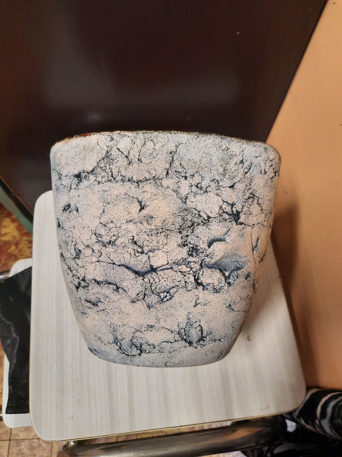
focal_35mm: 25
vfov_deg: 69.4
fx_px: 329
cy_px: 228
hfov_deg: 54.9
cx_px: 171
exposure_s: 1/33
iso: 250
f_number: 2
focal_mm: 4.6
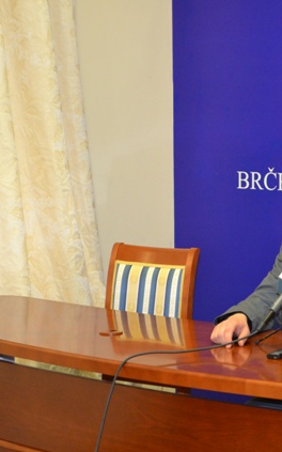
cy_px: 226
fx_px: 1366
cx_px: 263
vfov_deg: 18.8
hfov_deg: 11.7
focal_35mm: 111
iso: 1600
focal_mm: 48
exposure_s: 1/60
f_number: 5.6
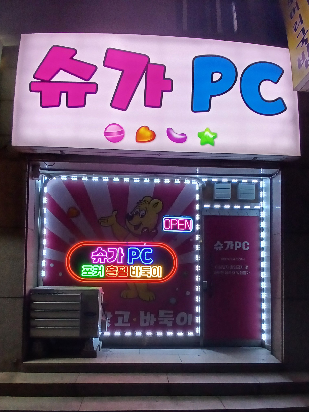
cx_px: 154
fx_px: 202
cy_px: 206
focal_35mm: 17
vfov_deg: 91.0
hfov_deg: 74.7
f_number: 2.2
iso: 80
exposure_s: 1/60.2
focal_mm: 1.4
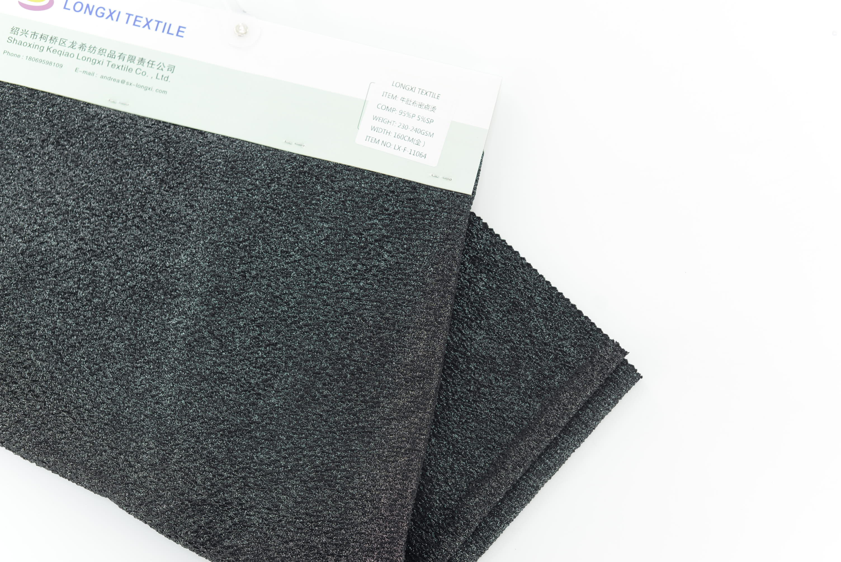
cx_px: 420
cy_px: 281
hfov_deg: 39.6
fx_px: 1168
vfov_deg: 27.0
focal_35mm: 50
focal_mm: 50
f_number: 4
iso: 100
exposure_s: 1/60
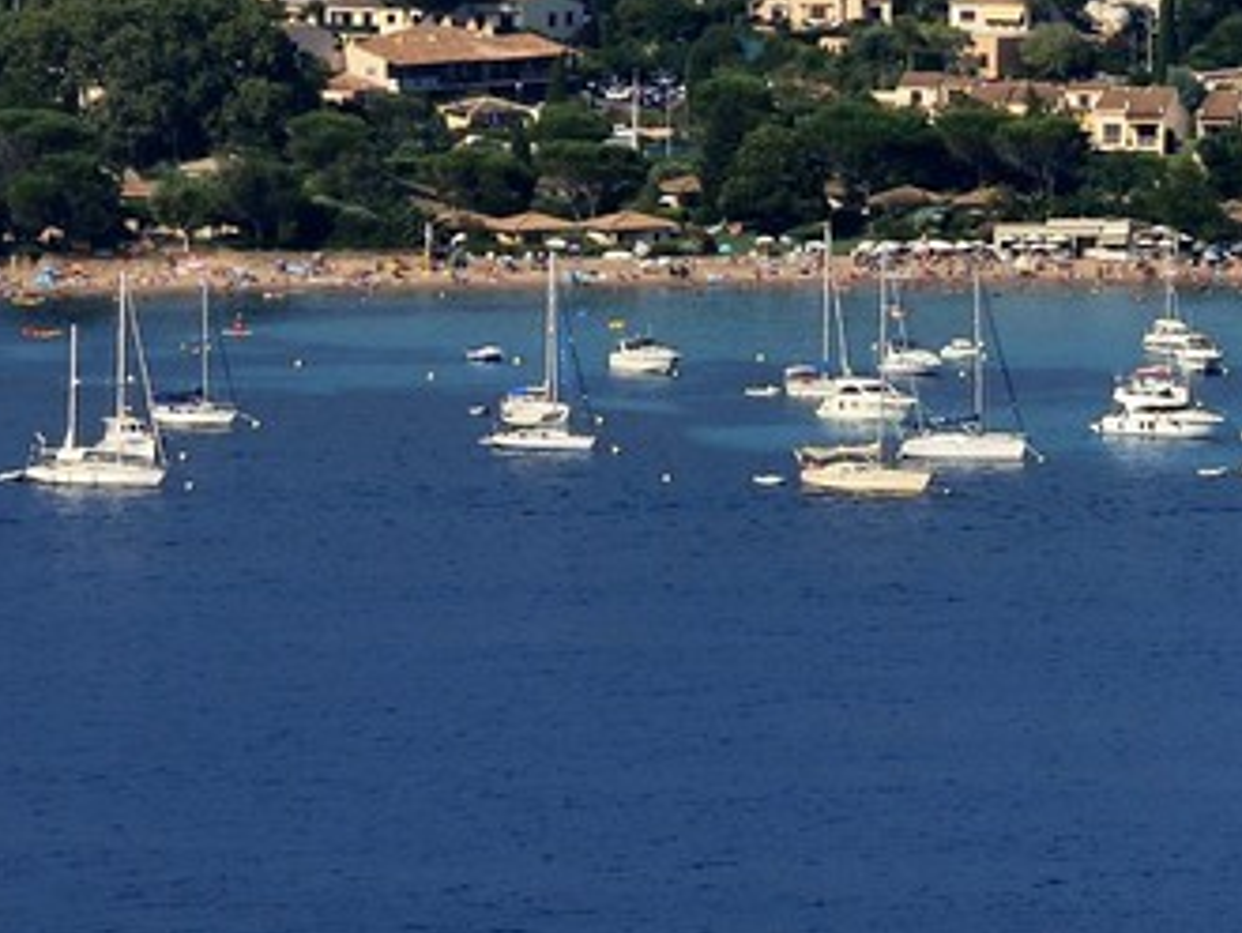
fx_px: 18707
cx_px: 2996
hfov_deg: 3.7
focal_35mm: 521
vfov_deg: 2.9
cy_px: -485
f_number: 14
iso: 200
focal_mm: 112
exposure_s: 1/250
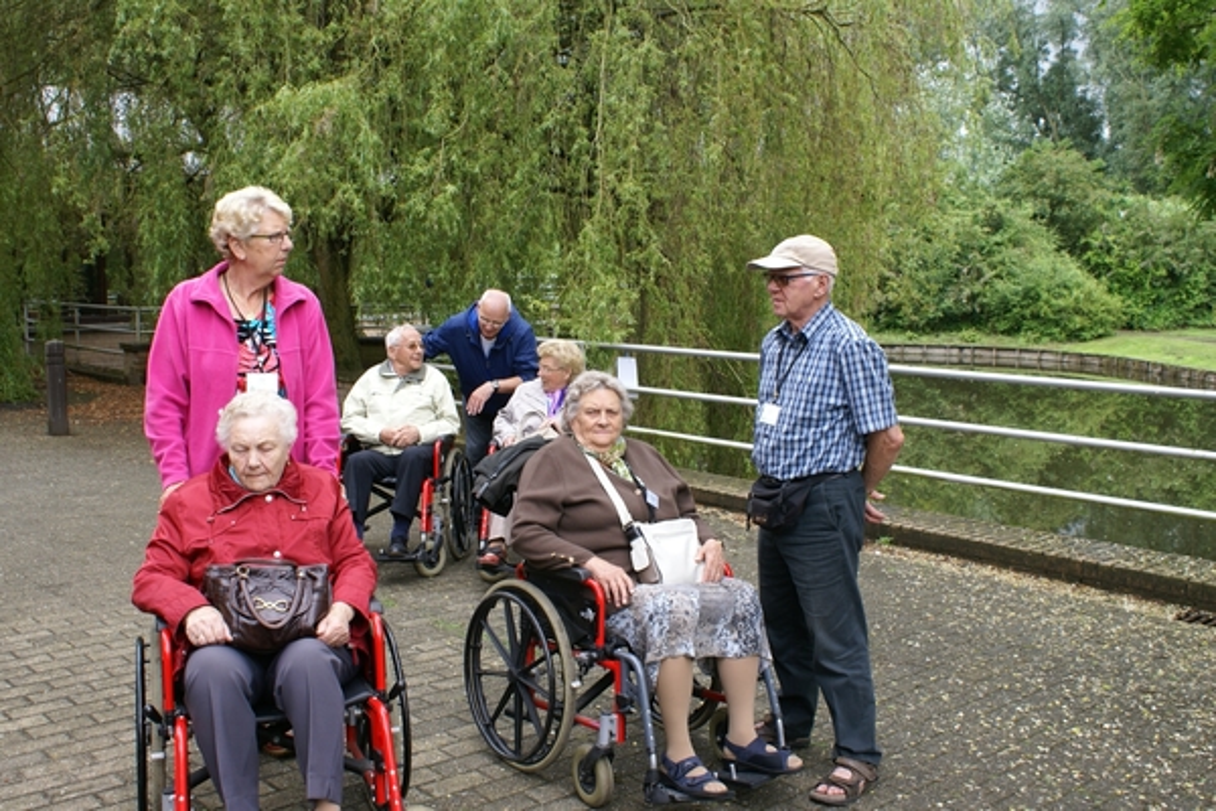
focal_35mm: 36
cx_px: 608
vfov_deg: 36.9
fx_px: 1216
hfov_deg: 53.1
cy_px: 406
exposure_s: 1/60
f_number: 7.1
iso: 100
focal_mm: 24
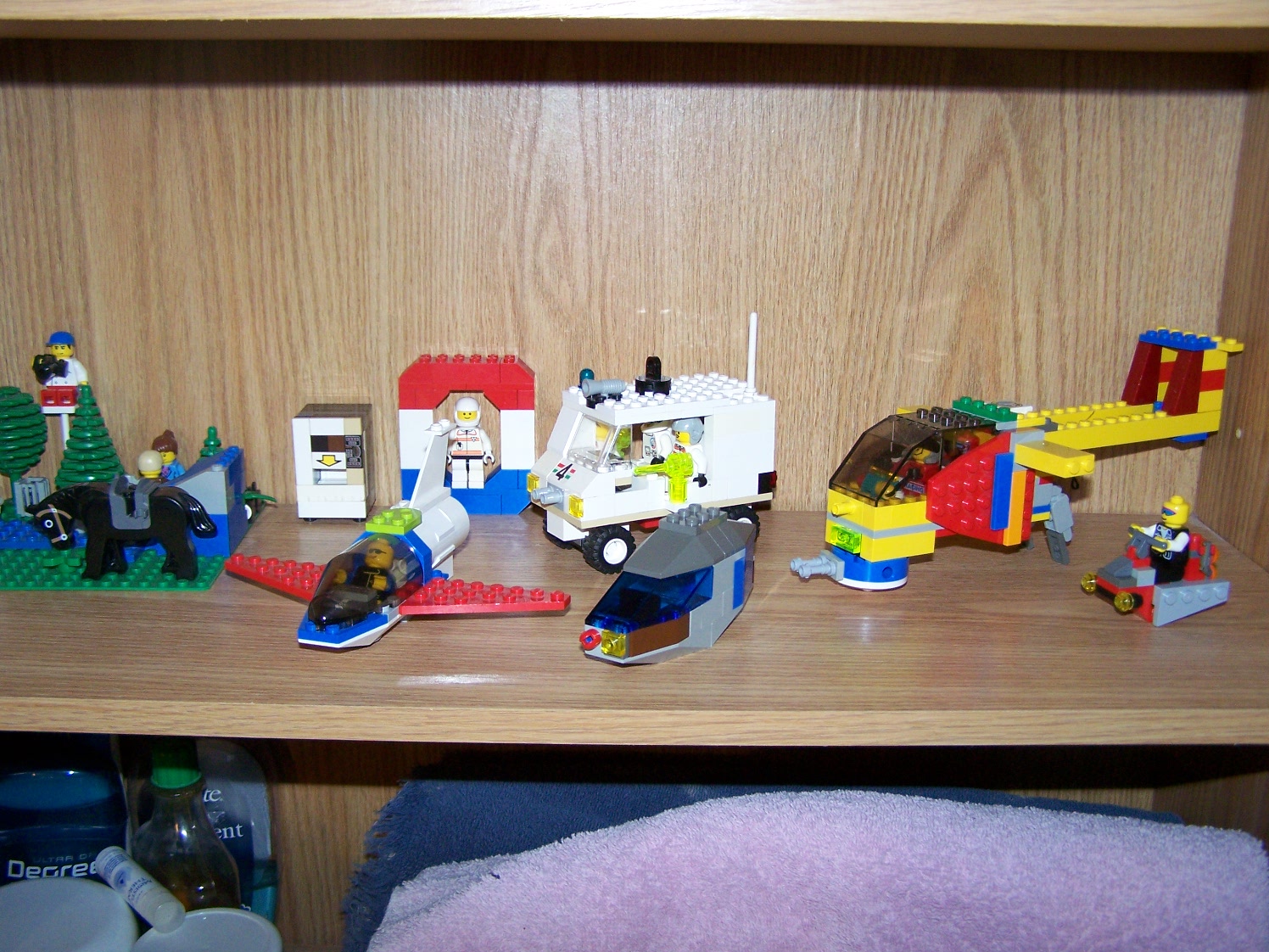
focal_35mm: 38
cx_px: 634
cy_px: 476
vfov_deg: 37.7
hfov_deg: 49.0
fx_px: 1393
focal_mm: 6.3
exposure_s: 1/60
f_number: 2.8
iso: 160
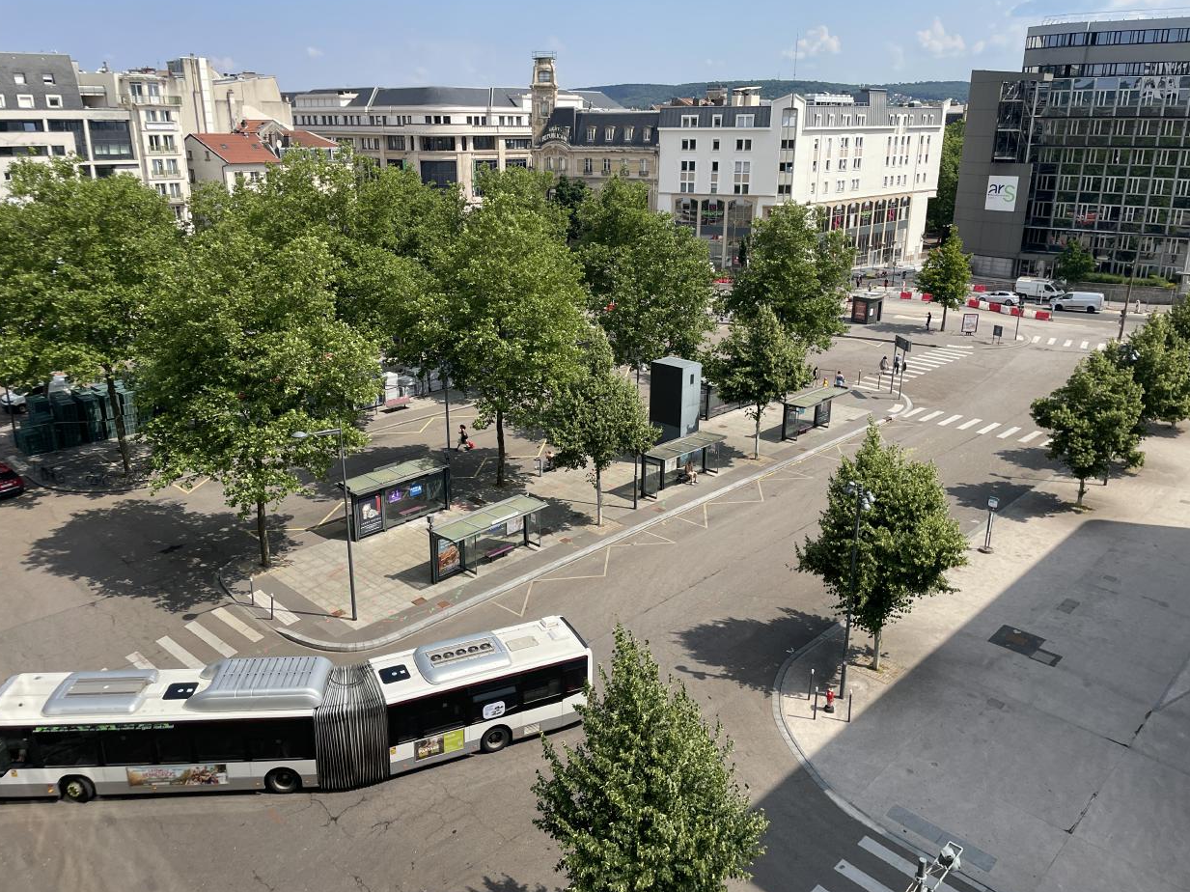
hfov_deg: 65.3
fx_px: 928
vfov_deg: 51.3
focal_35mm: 27
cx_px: 589
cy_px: 437
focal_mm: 4.2
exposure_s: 1/3509
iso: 32
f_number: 1.6
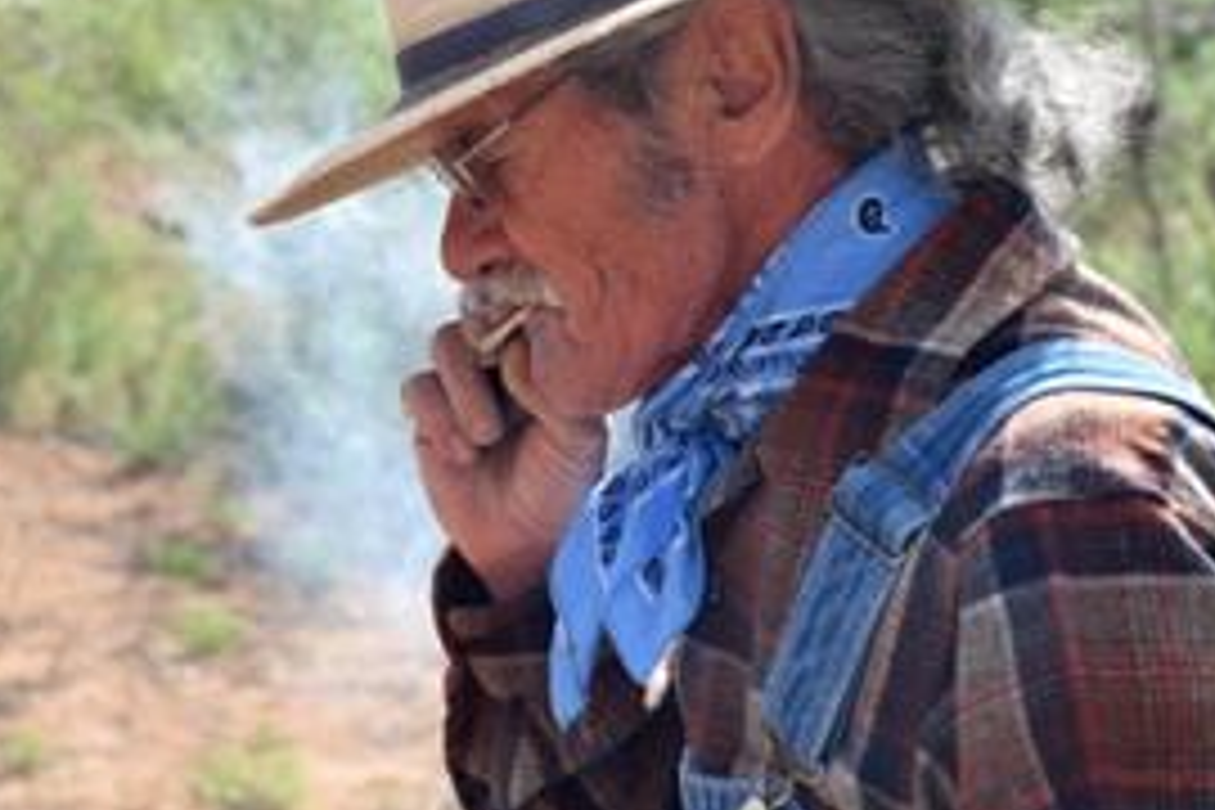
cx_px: 644
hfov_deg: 17.8
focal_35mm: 115
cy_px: 385
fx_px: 3876
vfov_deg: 11.9
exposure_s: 1/125
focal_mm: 45
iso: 100
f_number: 6.3
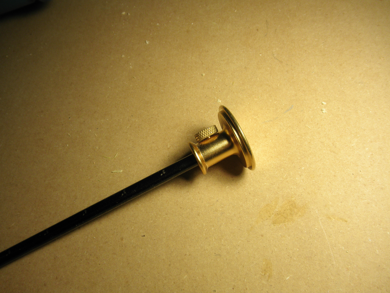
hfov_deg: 63.4
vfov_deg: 49.7
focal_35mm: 28
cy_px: 146
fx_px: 315
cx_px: 195
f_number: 3
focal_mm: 5
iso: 64
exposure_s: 1/50
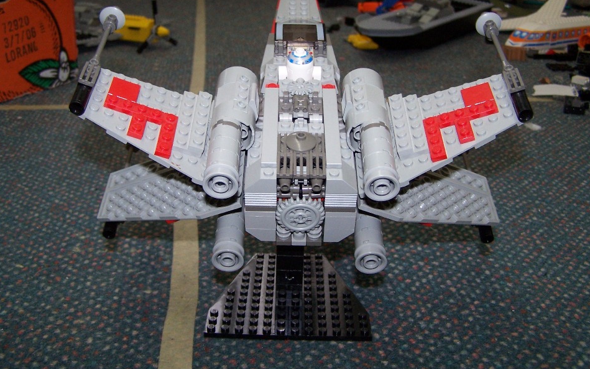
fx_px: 659
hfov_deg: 48.2
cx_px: 297
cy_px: 151
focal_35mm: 41
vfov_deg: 31.2
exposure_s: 1/60
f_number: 2.8
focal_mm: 6.3
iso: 140
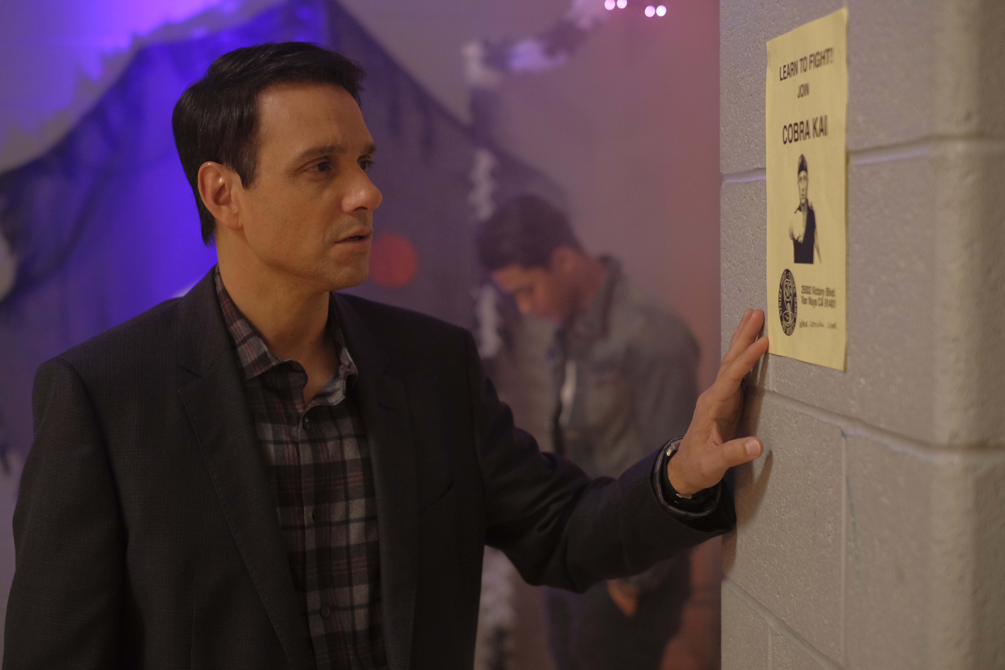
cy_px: 335
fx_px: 1479
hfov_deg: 37.5
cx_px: 502
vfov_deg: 25.5
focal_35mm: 53
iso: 1600
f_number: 2
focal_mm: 35
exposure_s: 1/60
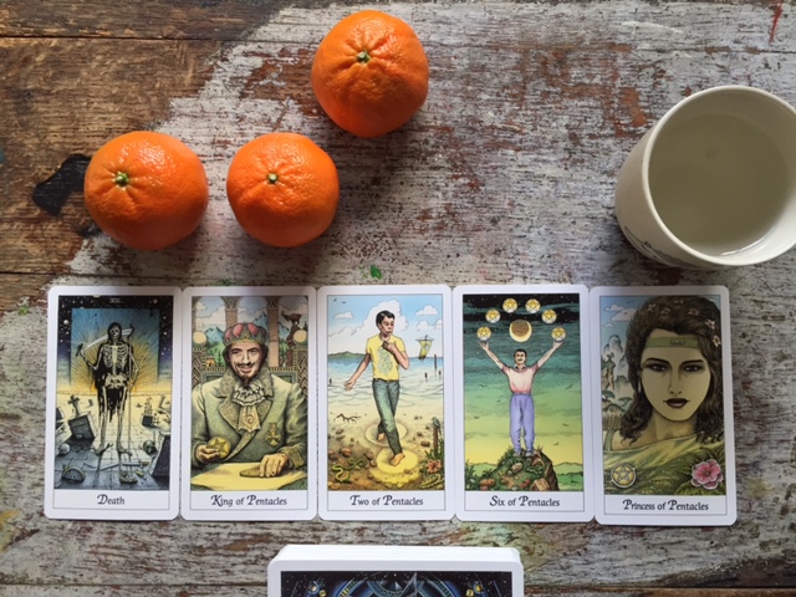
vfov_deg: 48.2
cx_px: 398
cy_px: 298
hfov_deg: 61.7
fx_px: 667
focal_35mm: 29
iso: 32
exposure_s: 1/30
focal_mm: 4.15
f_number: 2.2
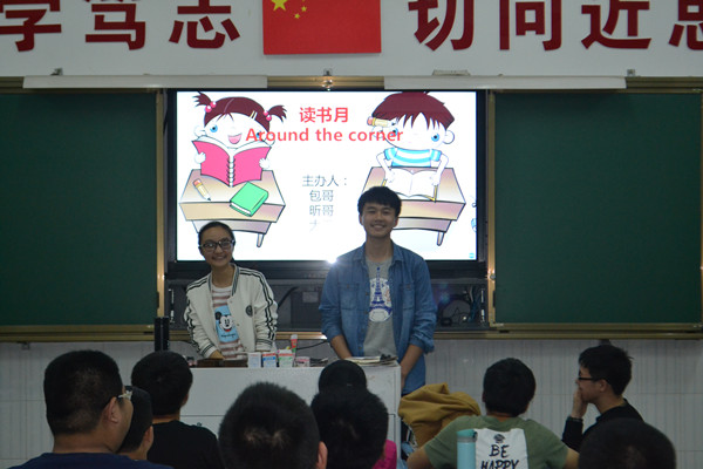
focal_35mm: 82
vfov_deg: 16.6
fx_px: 1611
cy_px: 234
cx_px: 352
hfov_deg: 24.6
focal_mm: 55
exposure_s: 1/60
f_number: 5.6
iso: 1800
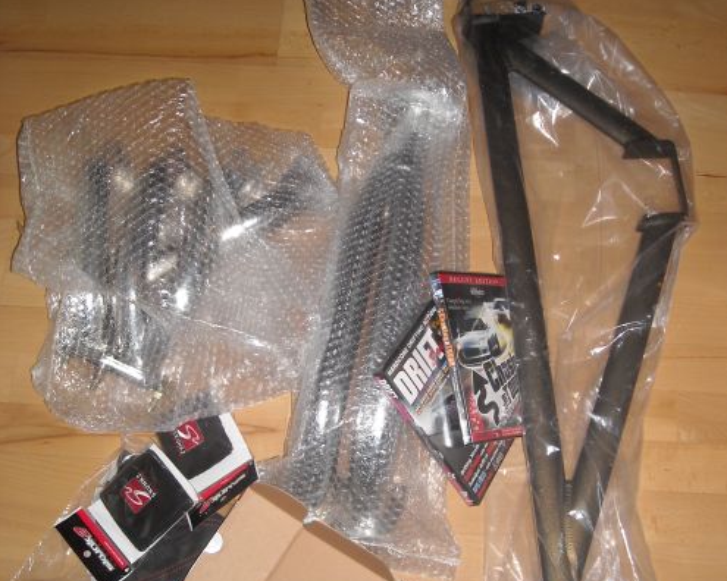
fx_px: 990
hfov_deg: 40.3
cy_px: 363
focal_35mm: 46
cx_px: 364
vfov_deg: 32.6
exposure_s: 1/60
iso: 100
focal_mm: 5.7
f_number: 2.8
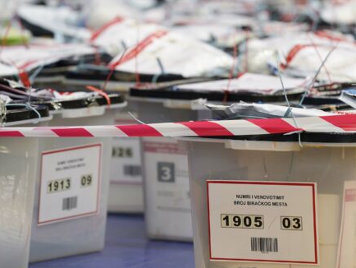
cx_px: 189
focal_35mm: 319
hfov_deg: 6.2
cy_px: 118
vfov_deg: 4.7
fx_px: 3282
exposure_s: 1/80
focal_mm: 200
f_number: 2.8
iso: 320
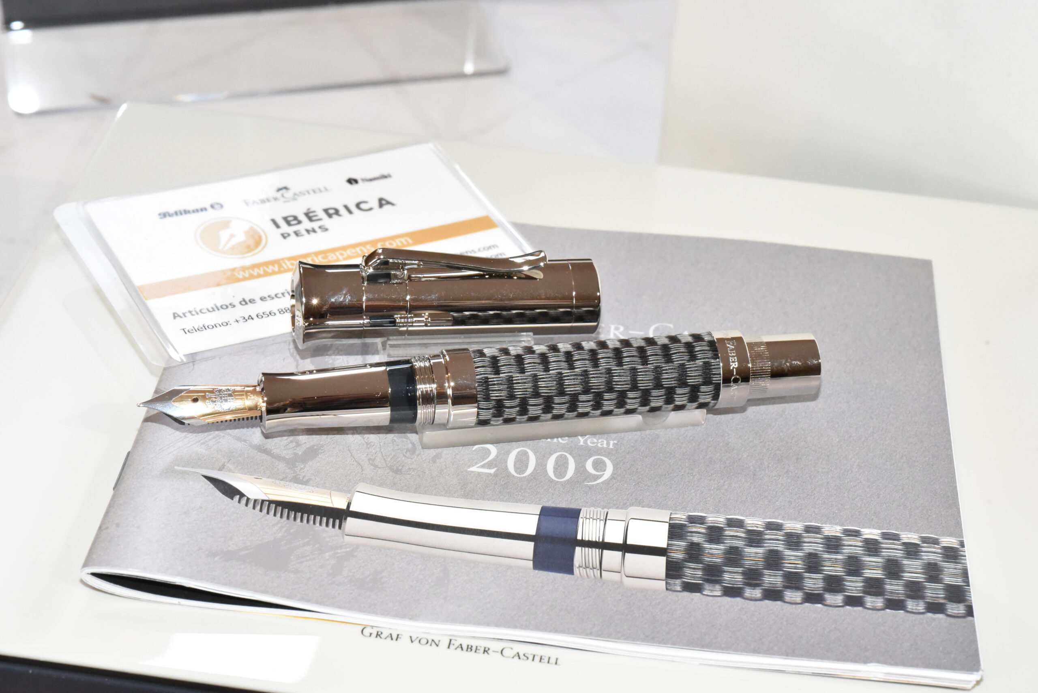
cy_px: 346
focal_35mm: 60
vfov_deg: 22.6
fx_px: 1731
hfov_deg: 33.4
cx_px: 519
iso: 12800
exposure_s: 1/80
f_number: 20
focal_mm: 60
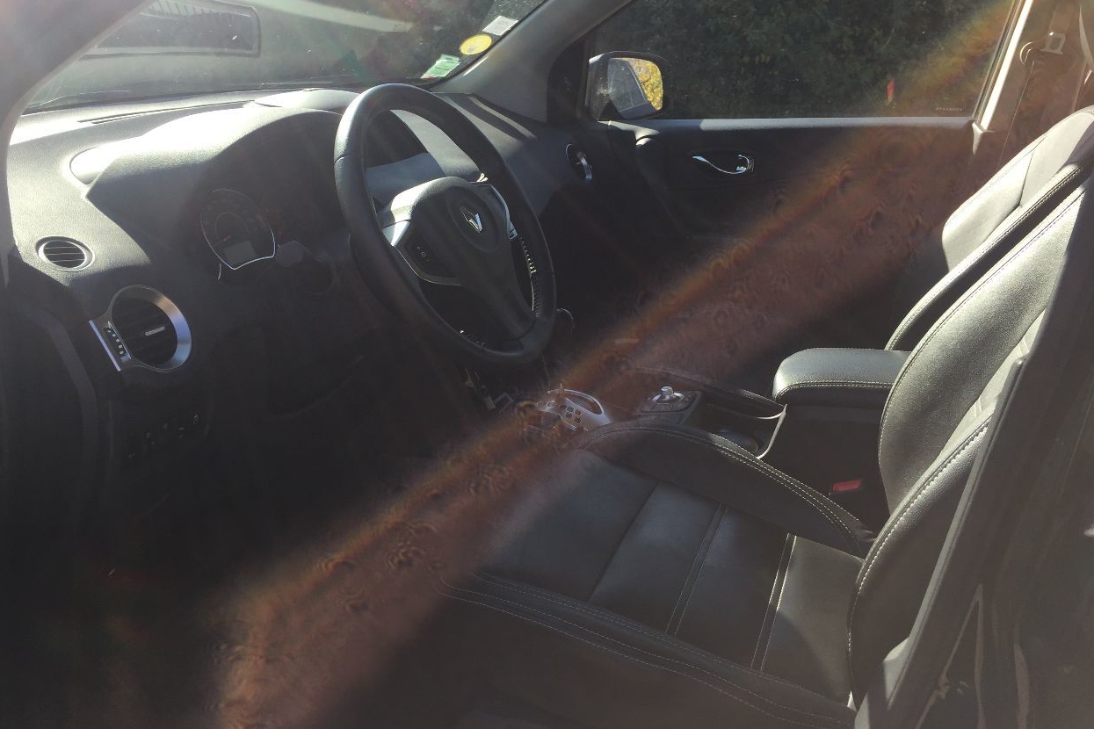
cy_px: 326
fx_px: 942
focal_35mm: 31
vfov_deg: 42.3
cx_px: 537
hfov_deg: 60.3
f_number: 2.2
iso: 32
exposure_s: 1/494
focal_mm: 4.15
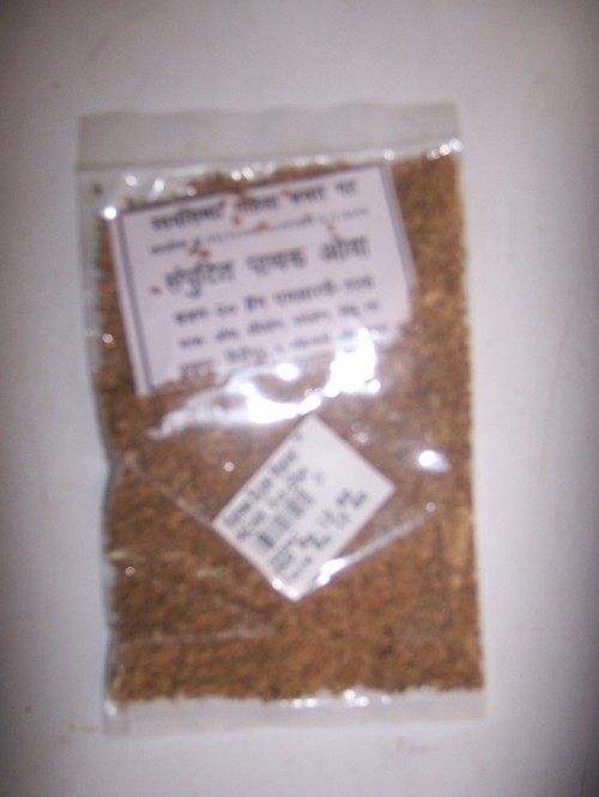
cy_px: 398
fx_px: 829
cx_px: 300
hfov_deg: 39.7
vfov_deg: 51.3
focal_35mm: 36
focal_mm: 6
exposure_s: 1/40
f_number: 2.8
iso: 125
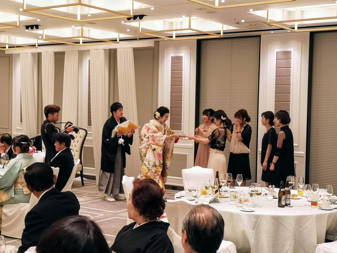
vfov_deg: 25.7
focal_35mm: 57
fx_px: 555
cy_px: 126
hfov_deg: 33.8
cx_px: 168
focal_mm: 3.95
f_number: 1.8
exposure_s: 1/60
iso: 160
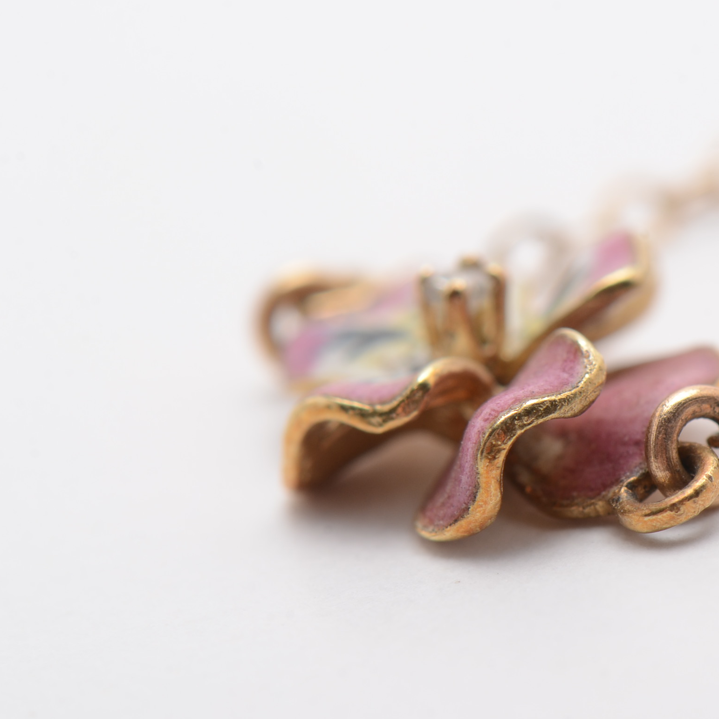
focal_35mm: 173
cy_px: 351
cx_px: 542
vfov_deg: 10.1
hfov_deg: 10.1
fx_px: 4058
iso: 200
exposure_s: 1/125
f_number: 14
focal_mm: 85
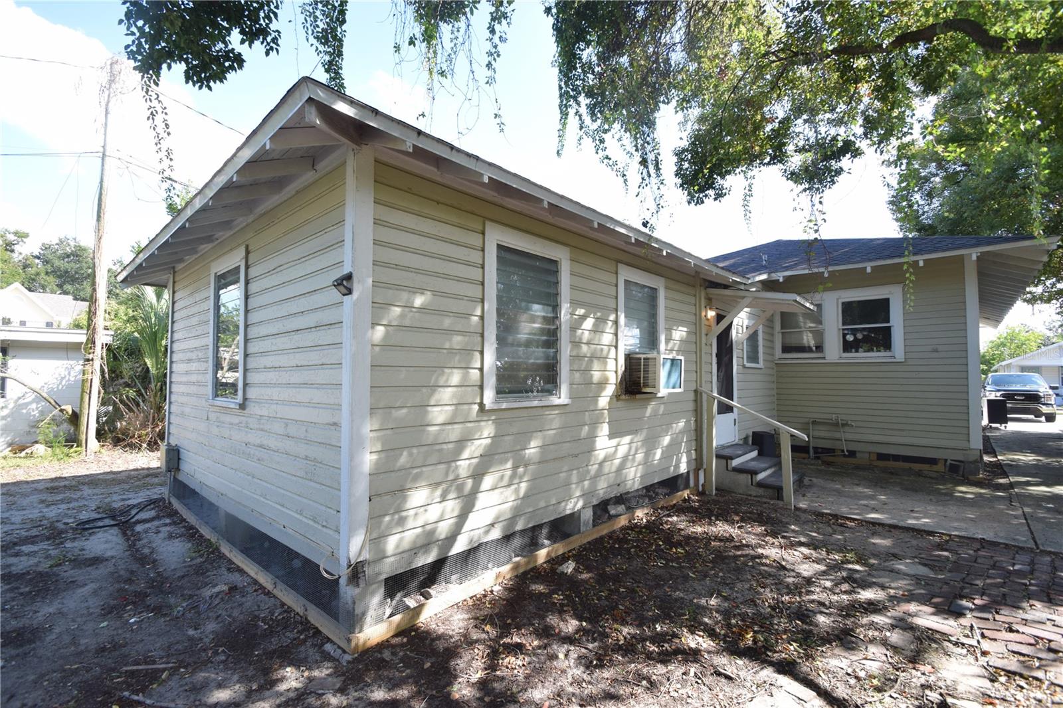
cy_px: 354
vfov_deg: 77.3
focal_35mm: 15
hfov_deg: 100.4
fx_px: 443
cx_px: 532
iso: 400
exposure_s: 1/200
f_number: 8
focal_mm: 10
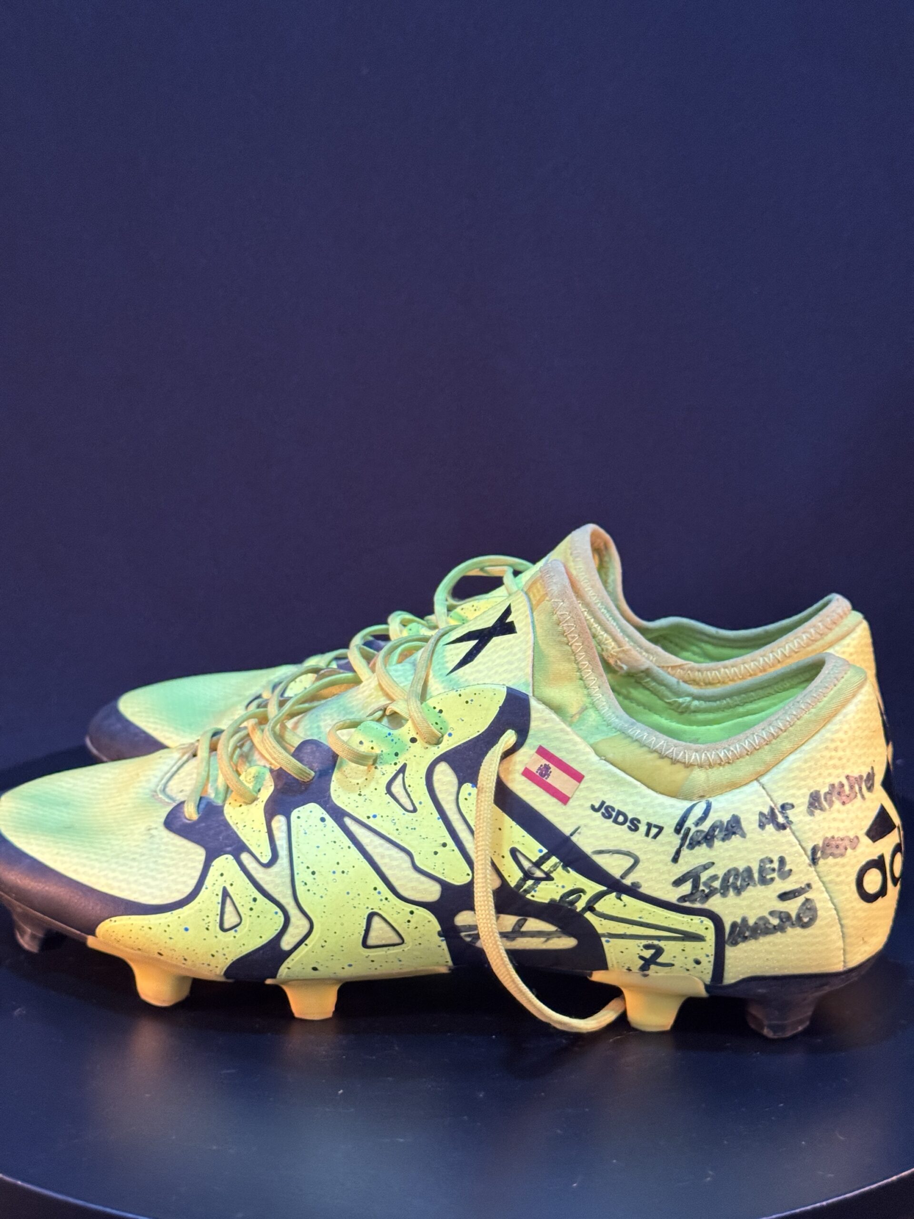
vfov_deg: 39.7
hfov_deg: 30.3
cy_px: 610
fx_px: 1690
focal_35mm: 48
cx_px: 457
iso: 250
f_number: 1.78
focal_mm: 6.76
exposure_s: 1/50
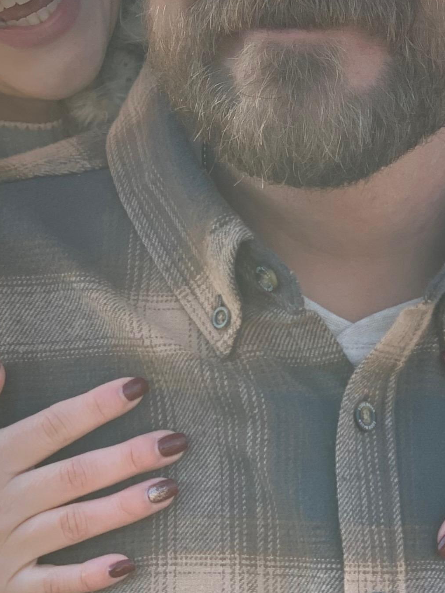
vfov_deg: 12.7
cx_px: 211
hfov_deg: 9.6
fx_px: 2656
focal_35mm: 155
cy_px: 387
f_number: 2.4
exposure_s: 1/122
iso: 16
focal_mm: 6
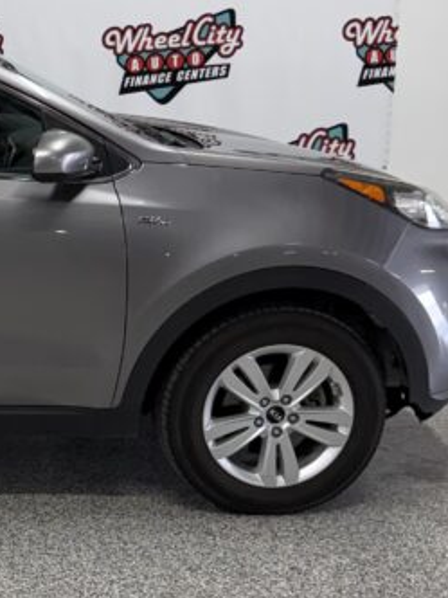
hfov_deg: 18.1
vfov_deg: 26.3
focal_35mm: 74
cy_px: 315
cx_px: -184
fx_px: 1277
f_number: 1.78
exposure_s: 1/120
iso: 200
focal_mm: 6.76
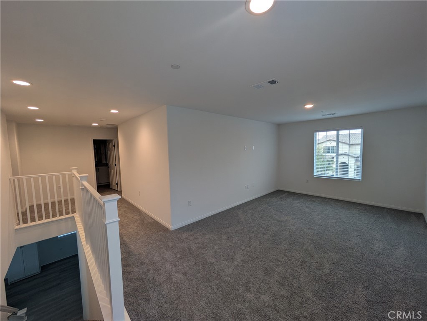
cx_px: 214
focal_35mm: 14
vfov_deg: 85.7
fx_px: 173
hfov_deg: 102.0
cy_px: 160
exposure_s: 1/120
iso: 69
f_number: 2.2
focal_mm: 1.83
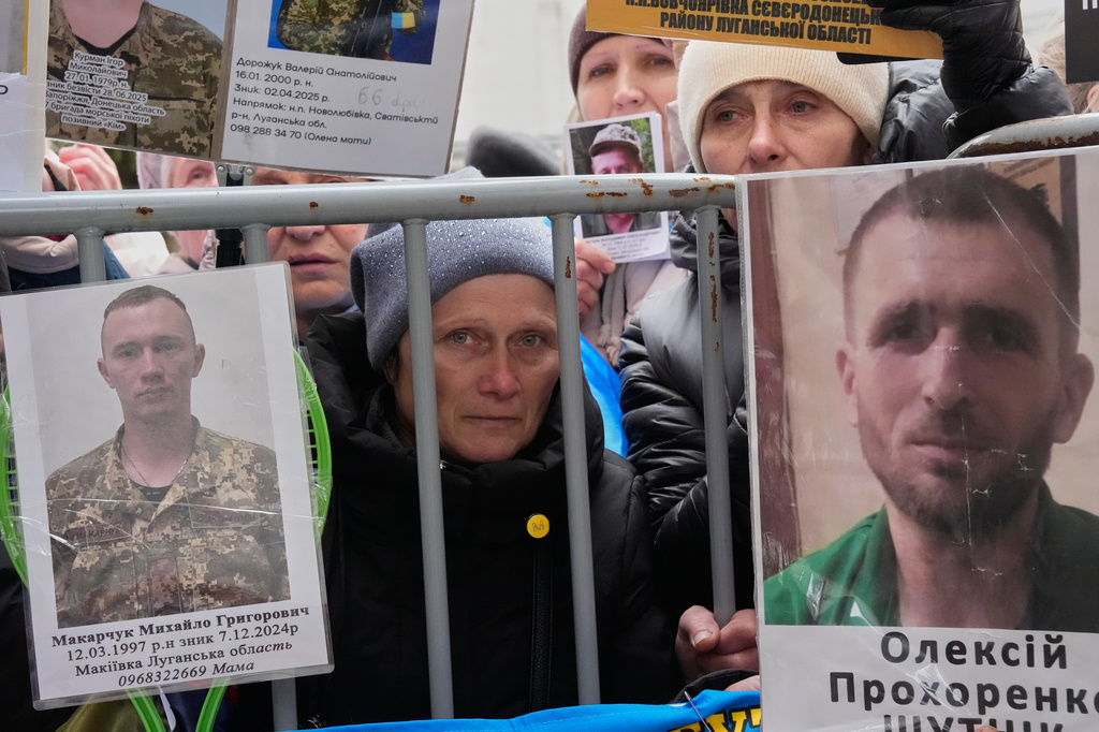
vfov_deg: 19.4
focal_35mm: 70
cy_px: 366
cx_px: 550
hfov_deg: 28.9
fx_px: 2136
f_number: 10
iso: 10000
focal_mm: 70
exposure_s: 1/1000
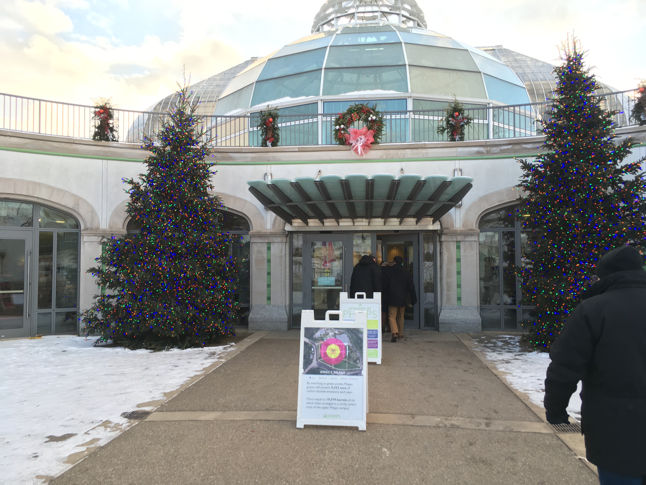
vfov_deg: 48.2
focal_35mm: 29
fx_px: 541
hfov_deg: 61.7
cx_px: 323
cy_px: 242
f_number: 2.2
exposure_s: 1/120
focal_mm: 4.15
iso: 32
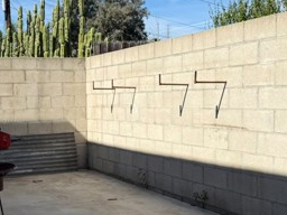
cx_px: 83
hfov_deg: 31.8
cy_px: 147
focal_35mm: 60
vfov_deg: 24.3
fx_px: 497
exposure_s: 1/5319
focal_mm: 6.76
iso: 80
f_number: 1.78
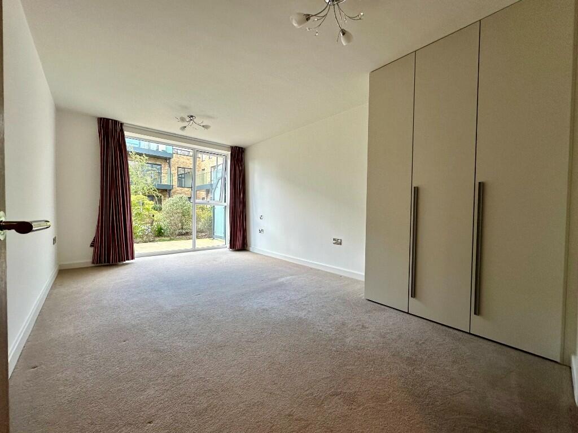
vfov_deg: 85.7
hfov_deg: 102.1
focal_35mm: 14
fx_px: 234
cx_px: 289
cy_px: 216
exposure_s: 1/100
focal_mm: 2.22
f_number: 2.2
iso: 125
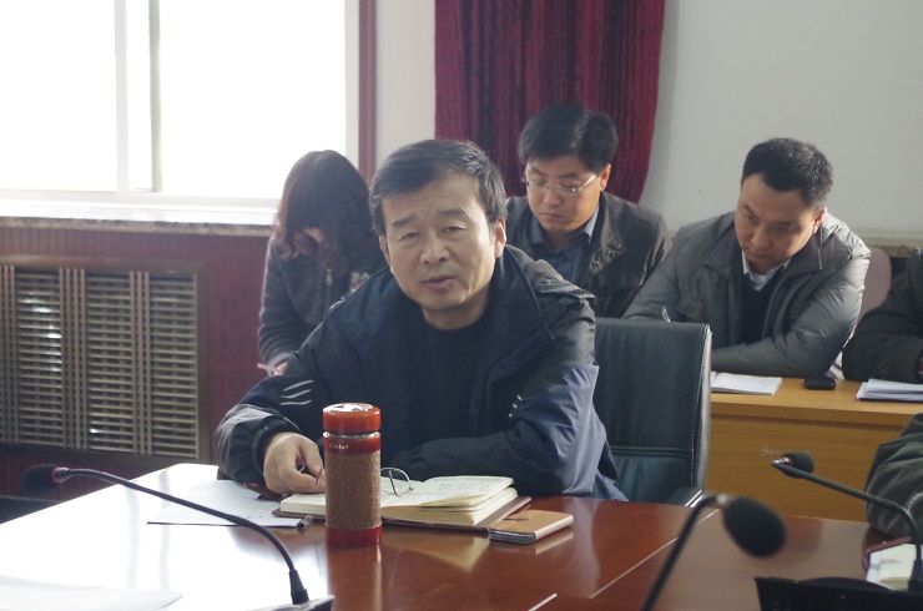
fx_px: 2098
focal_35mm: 82
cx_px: 462
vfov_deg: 16.6
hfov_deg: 24.8
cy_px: 306
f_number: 5.6
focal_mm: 55
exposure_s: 1/60
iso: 3200
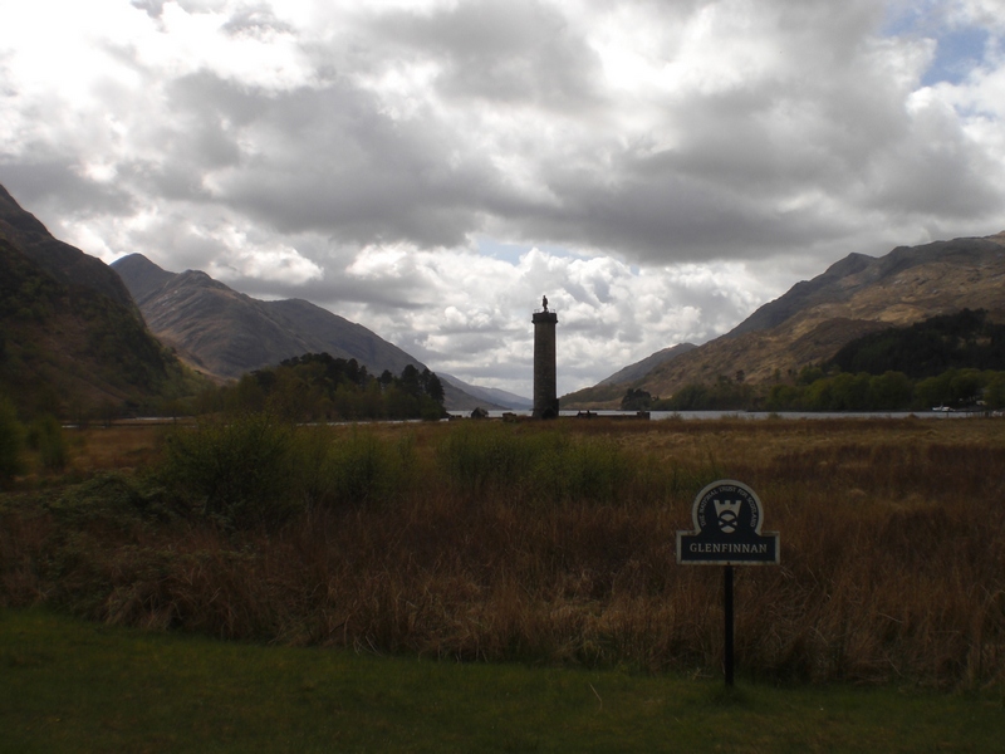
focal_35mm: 38
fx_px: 1103
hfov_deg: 49.0
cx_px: 502
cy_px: 377
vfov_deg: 37.7
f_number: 4.4
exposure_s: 1/640
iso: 50
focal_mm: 6.3
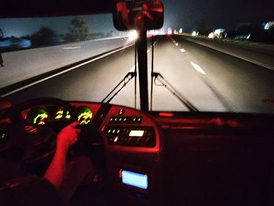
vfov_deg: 48.2
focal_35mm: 29
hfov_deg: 61.7
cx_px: 137
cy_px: 103
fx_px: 230
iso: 6400
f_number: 1.8
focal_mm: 4.22
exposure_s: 1/8
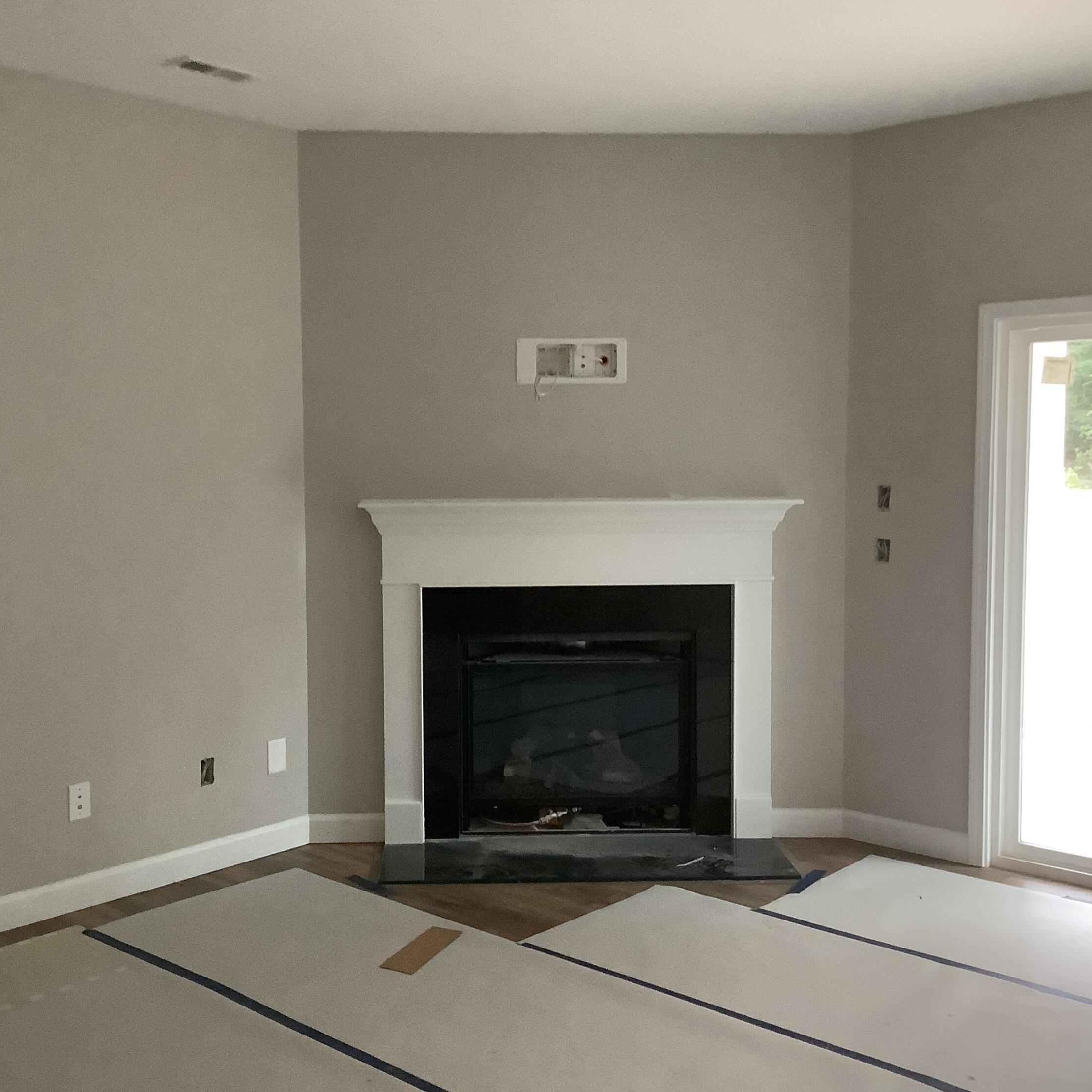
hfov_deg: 44.9
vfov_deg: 44.9
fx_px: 1321
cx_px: 497
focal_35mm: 37
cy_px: 542
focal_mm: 3.3
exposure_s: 1/30
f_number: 2.4
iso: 400
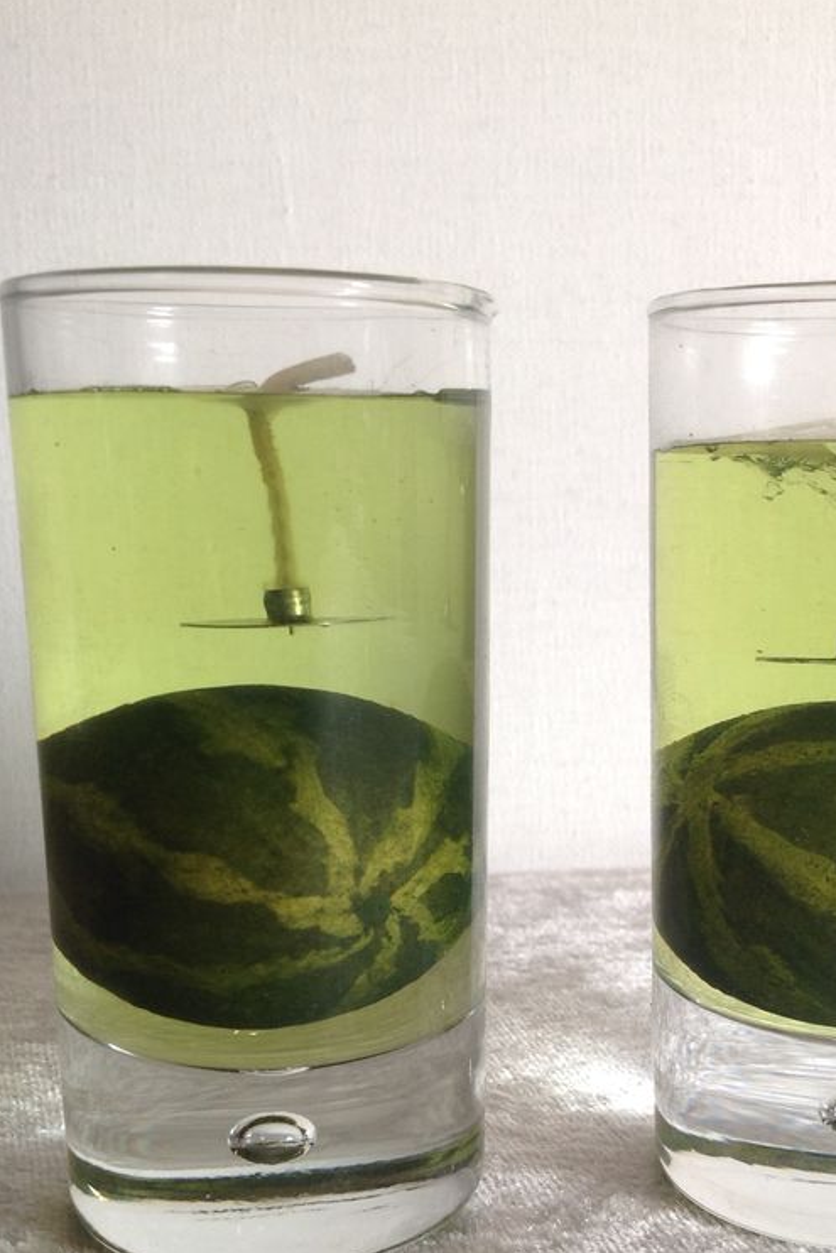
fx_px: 1706
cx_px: 562
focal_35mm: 49
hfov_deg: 27.4
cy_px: 753
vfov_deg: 40.2
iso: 50
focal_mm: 4.28
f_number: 2.4
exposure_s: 1/15
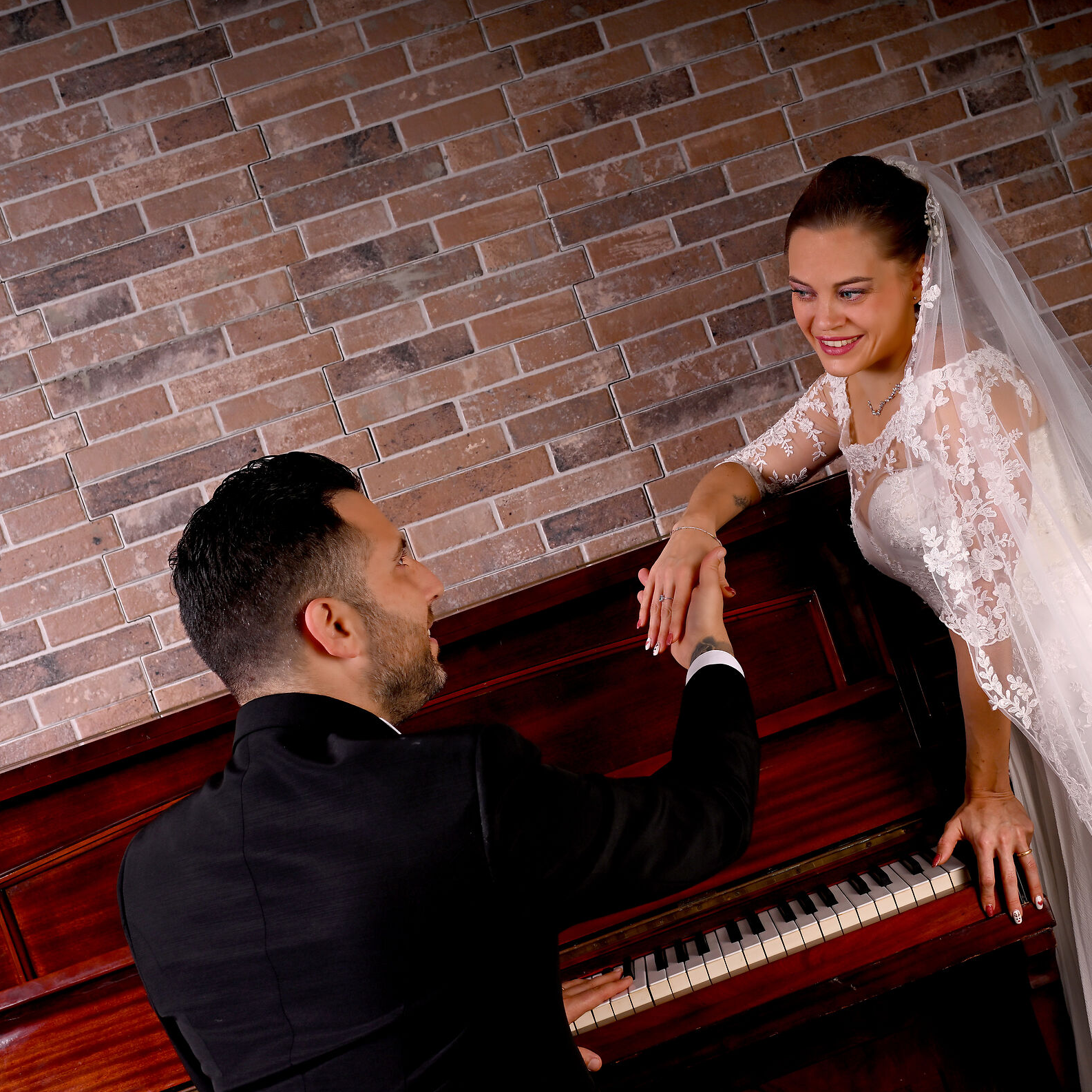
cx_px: 756
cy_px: 543
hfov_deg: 37.0
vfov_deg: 37.6
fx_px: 1606
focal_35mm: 45
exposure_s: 1/200
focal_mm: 35
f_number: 7.1
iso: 200
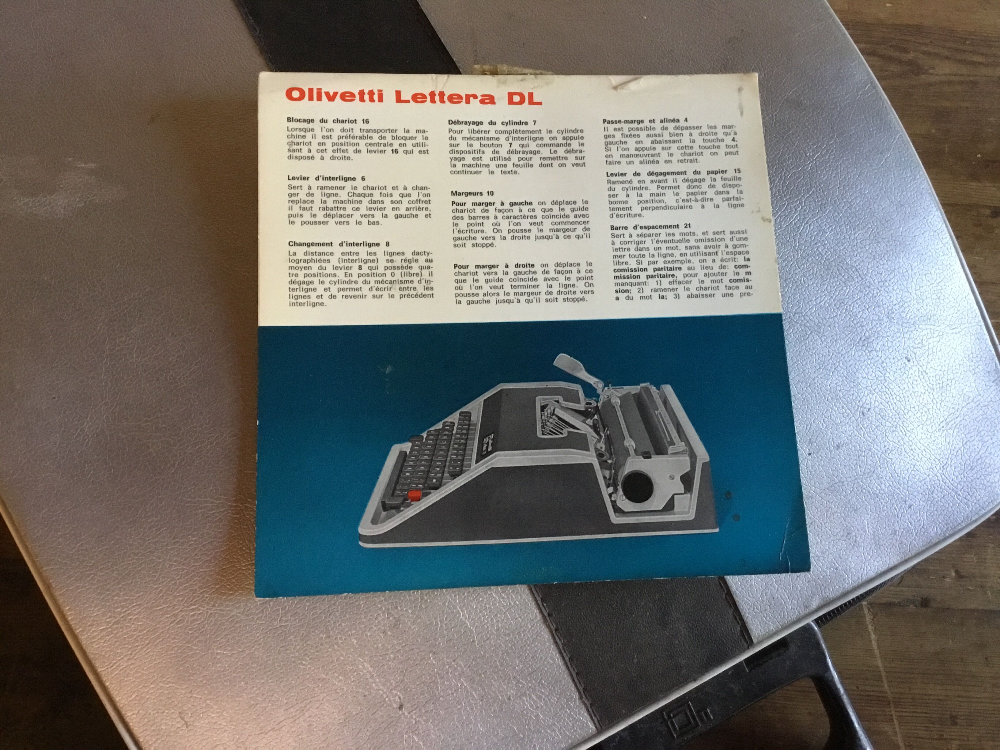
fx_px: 896
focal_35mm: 31
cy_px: 375
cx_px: 500
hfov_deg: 58.4
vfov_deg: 45.4
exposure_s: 1/17
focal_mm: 3.3
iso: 250
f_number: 2.4
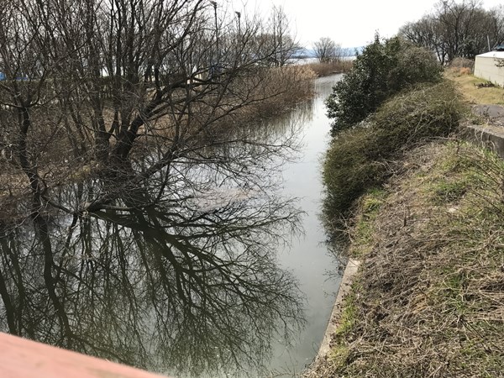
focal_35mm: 28
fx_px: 408
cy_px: 189
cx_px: 252
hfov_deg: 63.4
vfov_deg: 49.7
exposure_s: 1/1497
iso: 20
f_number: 1.8
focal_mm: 3.99
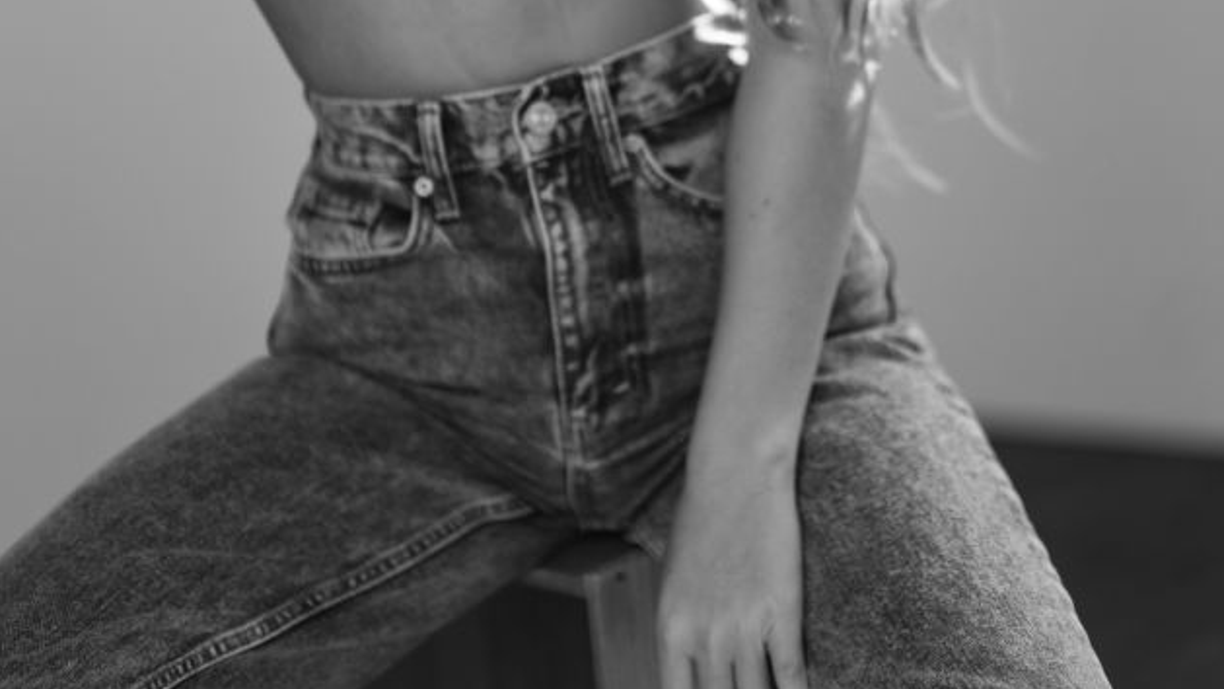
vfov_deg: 7.3
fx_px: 5388
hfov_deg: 13.0
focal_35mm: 166
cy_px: -107
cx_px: 614
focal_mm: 105
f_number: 1.4
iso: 320
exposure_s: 1/2500
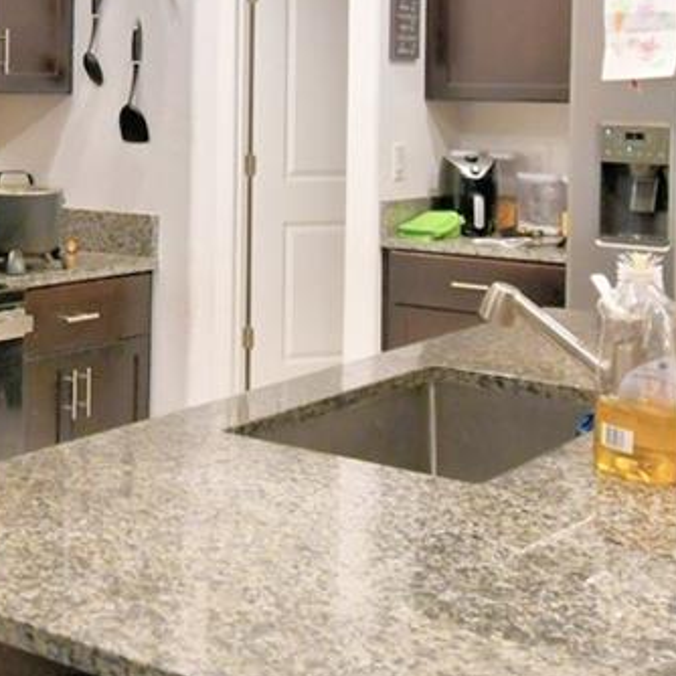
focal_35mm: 61
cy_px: 85
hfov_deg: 27.2
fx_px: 1348
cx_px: 71
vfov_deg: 27.3
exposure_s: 1/30
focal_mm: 10
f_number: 4.5
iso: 560
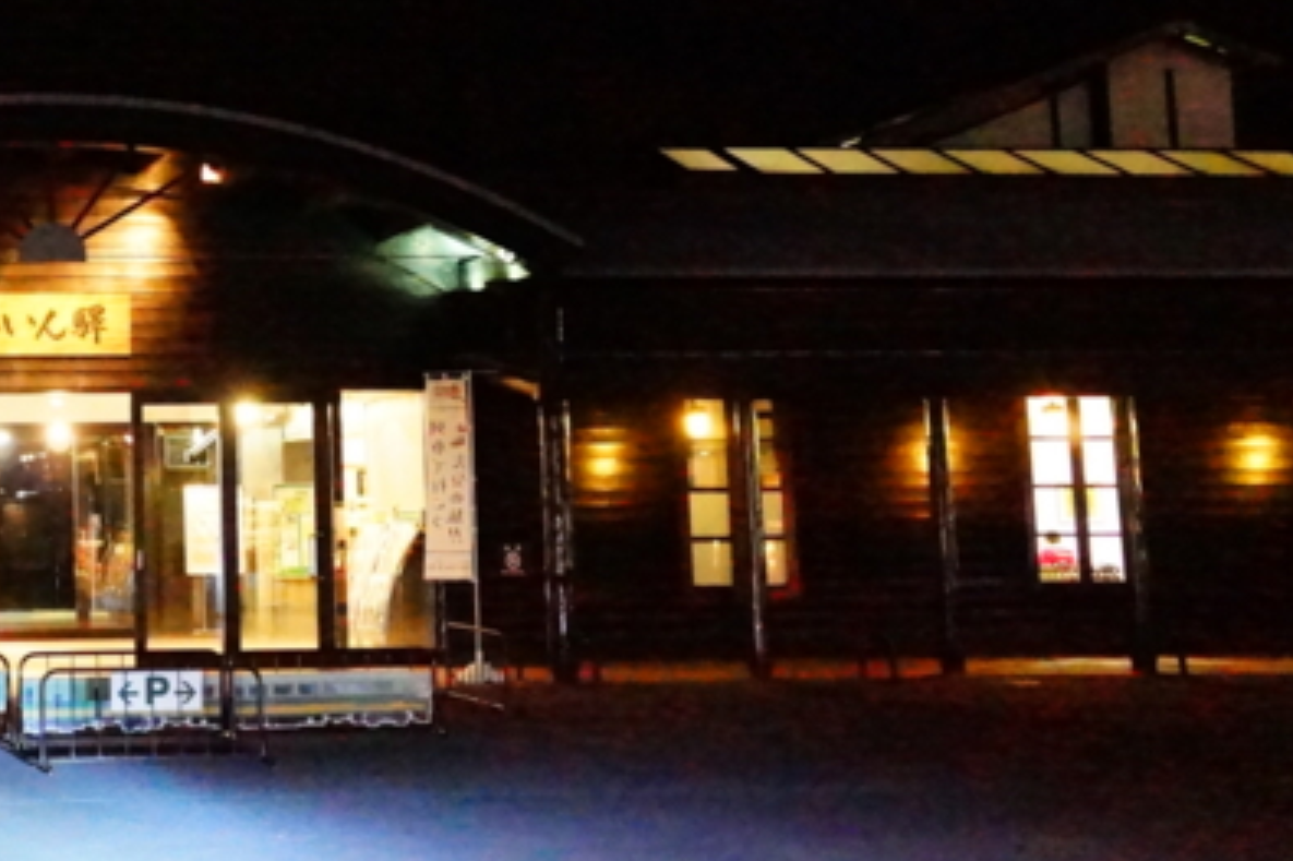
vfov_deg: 17.0
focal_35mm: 79
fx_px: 2836
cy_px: 41
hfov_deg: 24.6
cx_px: 20
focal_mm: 26
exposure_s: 1/50
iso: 16000
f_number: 4
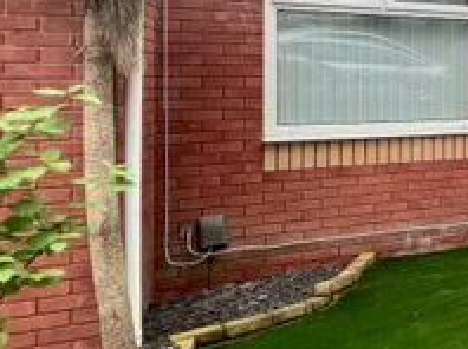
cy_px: 79
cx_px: 780
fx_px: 621
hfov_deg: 24.8
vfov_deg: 30.8
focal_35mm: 46
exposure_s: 1/99
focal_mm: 1.57
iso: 50
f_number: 1.8
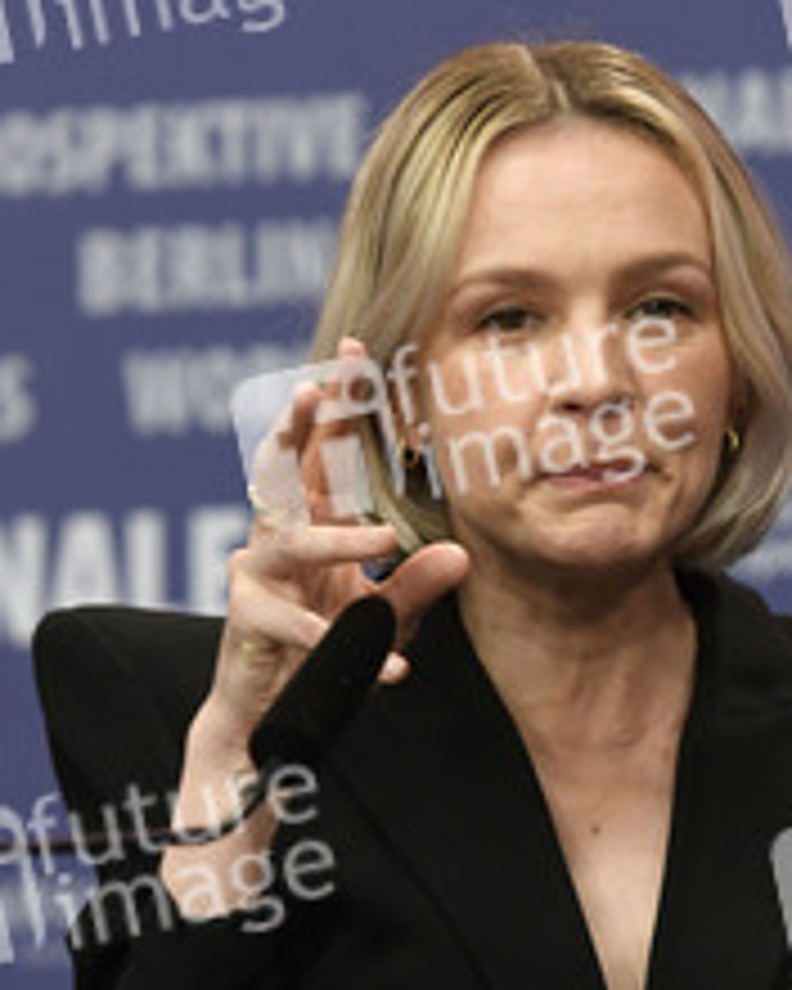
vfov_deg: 8.4
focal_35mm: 230
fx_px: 6739
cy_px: 648
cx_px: 594
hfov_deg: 6.7
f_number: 4
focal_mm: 135
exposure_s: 1/320
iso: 1250
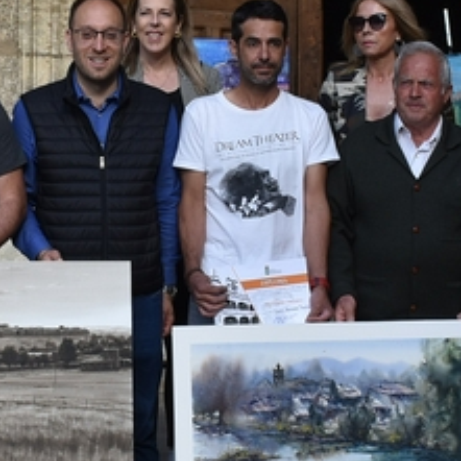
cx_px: 148
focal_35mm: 135
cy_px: 211
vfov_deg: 12.9
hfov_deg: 12.9
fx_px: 2034
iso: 320
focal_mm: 26
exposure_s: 1/250
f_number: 8
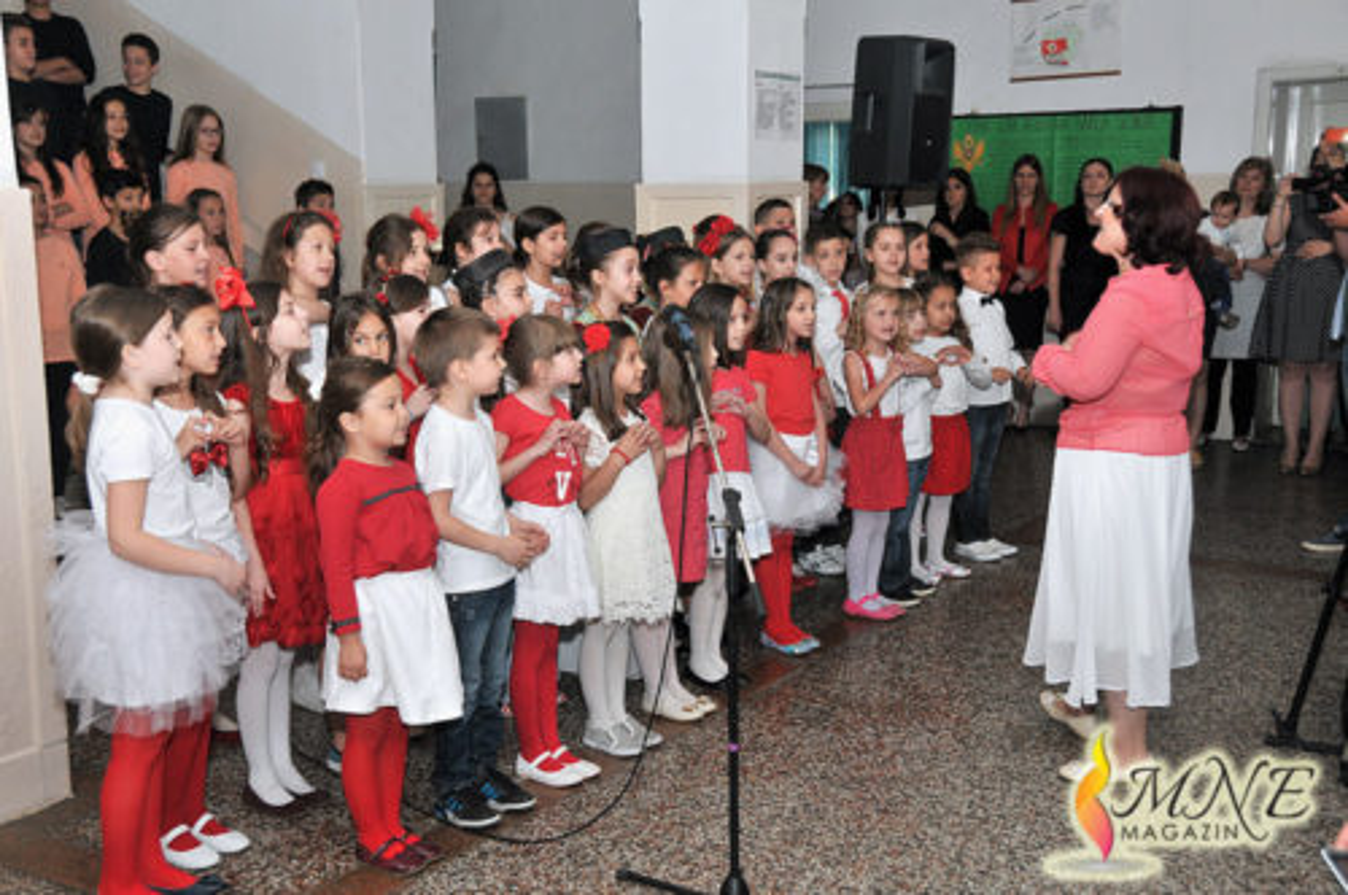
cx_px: 674
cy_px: 448
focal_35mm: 42
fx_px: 1571
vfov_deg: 31.8
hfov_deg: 46.5
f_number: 4.5
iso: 500
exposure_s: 1/125
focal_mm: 28
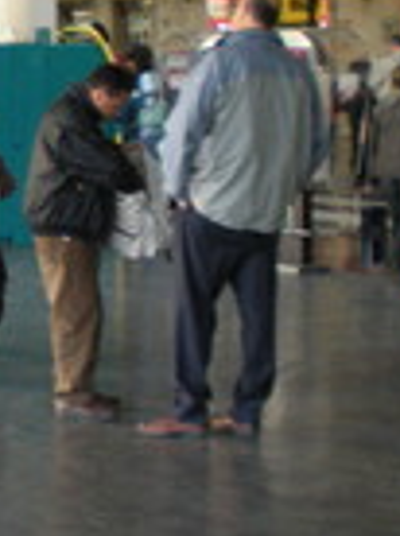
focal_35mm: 124
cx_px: -225
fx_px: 1916
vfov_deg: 15.9
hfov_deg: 11.4
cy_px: 148
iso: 200
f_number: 3.1
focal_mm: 6.3
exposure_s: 1/24.4
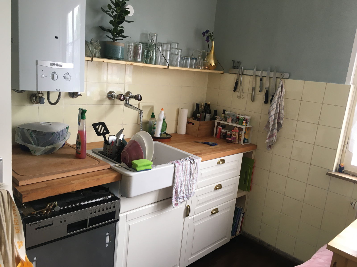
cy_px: 134
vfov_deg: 48.2
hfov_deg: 61.7
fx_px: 299
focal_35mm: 29
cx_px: 178
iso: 32
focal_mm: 4.15
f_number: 2.2
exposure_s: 1/33
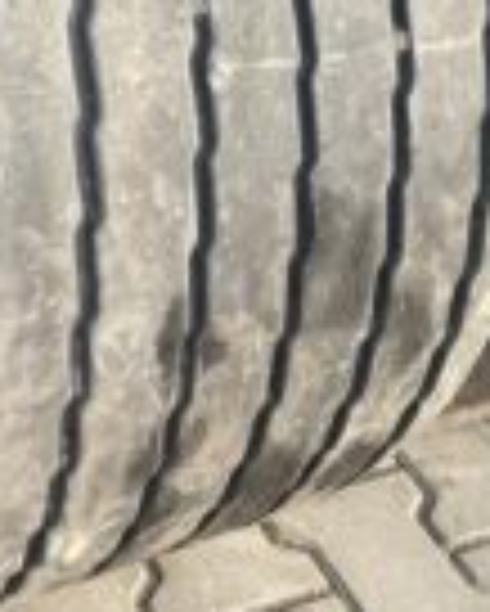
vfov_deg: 22.8
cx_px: 130
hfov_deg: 19.1
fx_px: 1449
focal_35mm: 80
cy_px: -7
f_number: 1.8
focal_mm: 4.25
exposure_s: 1/121
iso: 64
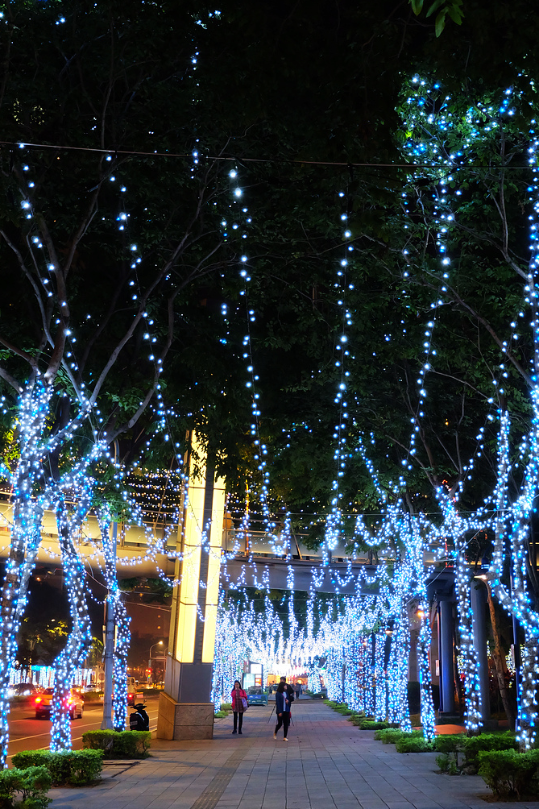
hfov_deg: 27.0
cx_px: 265
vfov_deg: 39.6
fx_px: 1123
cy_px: 409
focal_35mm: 50
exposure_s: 1/20
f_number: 5
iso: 3200
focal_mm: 32.5
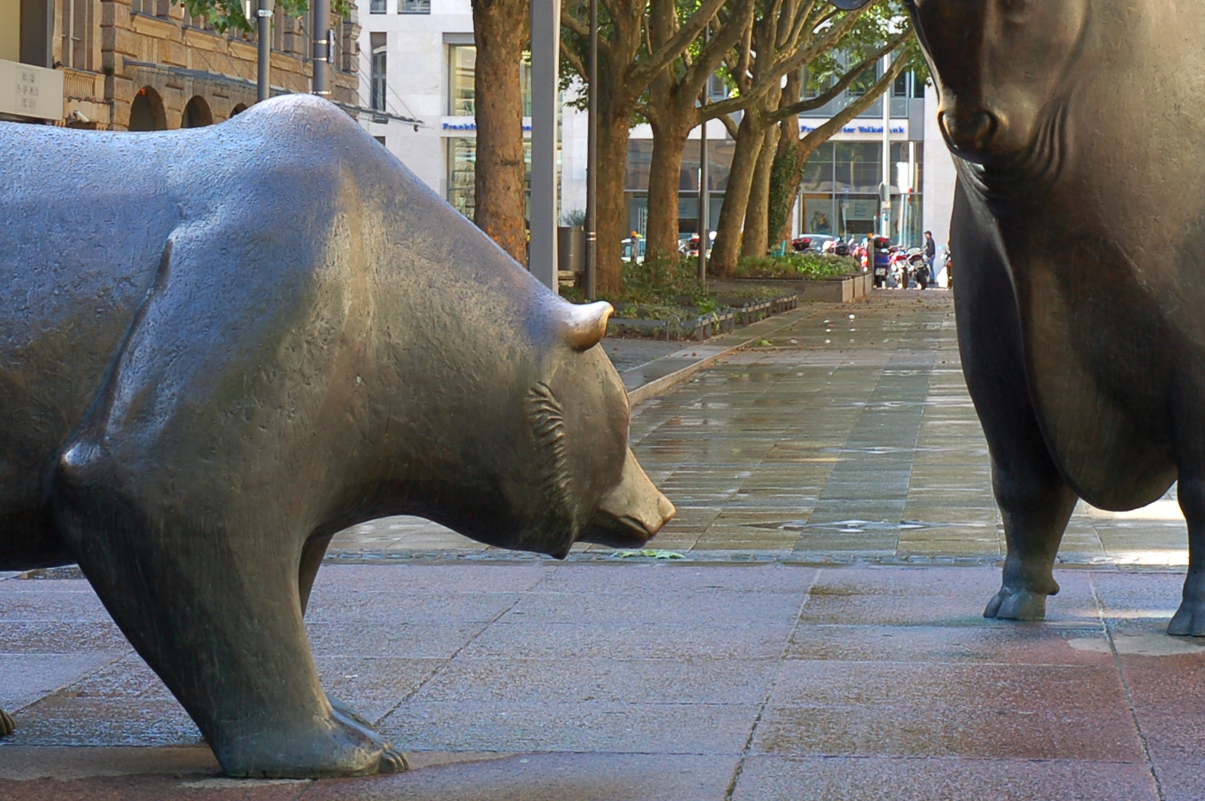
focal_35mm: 113
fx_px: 3779
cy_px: 189
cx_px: 561
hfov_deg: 18.1
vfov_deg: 12.1
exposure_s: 1/30
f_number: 8
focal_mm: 40
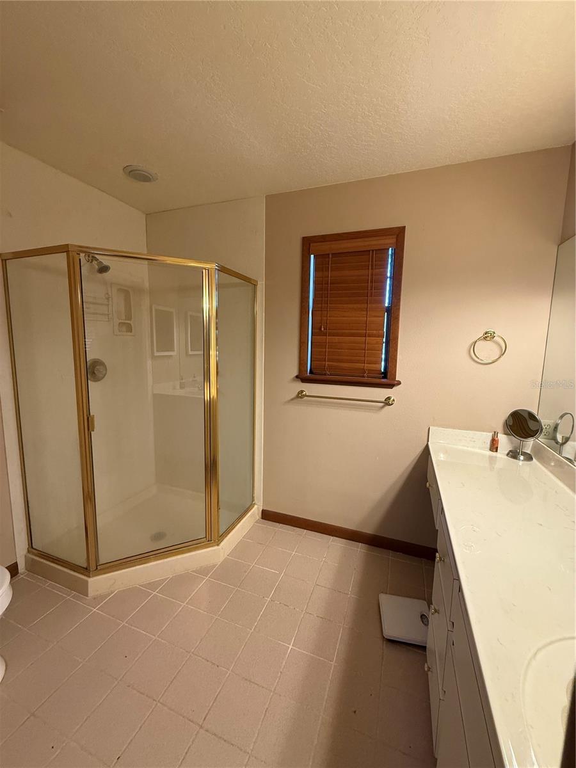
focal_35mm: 14
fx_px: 311
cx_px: 288
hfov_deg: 85.7
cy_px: 384
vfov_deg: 102.1
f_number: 2.2
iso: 320
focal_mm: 2.22
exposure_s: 1/60
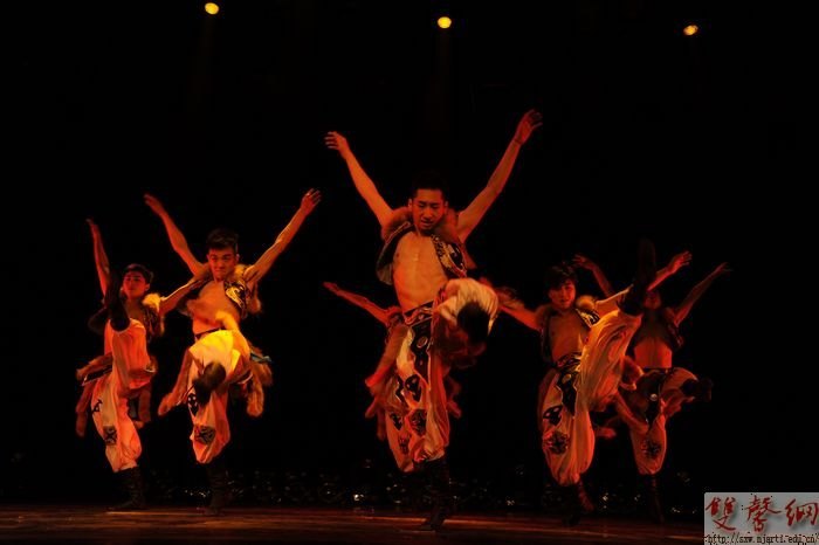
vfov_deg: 26.0
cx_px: 410
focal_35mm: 52
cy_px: 272
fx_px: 1182
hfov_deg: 38.2
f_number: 8
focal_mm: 52
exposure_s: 1/160
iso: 800
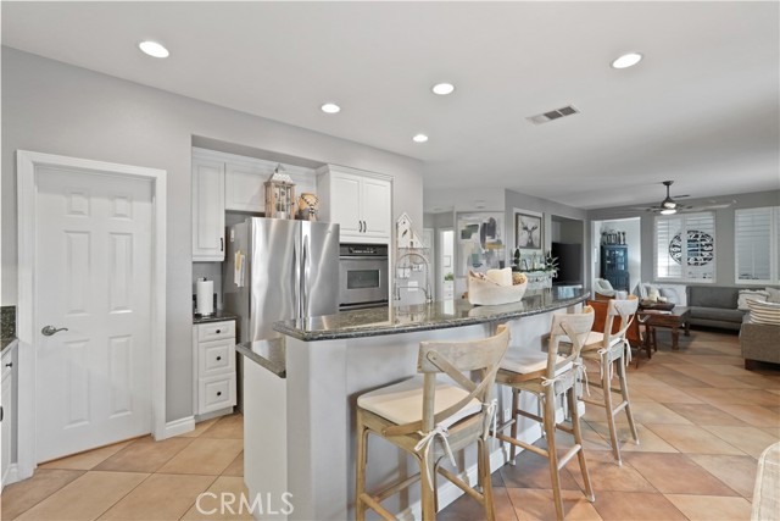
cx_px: 390
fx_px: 347
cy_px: 260
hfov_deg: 96.7
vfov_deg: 73.8
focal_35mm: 16
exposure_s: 1/15
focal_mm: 16
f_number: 5.6
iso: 4000
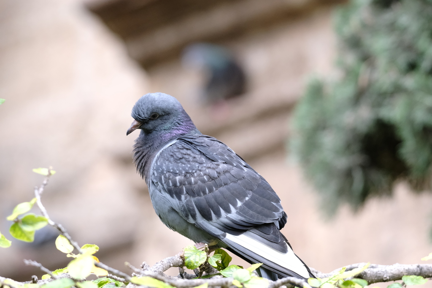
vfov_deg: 3.8
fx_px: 4380
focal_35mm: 365
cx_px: 216
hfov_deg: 5.6
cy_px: 144
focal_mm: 243.1
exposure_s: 1/400
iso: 3200
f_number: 6.3
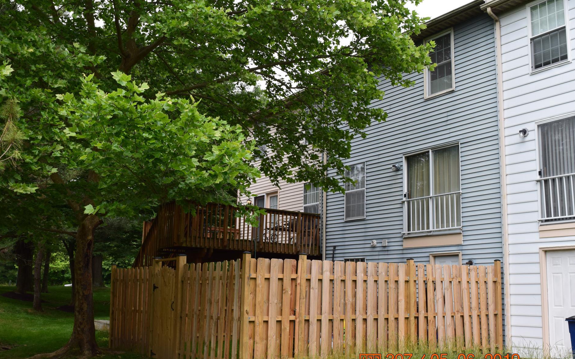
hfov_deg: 47.6
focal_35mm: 42
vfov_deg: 30.9
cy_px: 183
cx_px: 266
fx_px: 651
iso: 400
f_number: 10
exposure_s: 1/200
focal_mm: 25
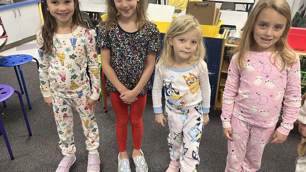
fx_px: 235
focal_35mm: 29
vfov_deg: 40.1
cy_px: 73
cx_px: 153
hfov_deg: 66.1
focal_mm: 5.1
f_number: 1.6
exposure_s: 1/53
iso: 125
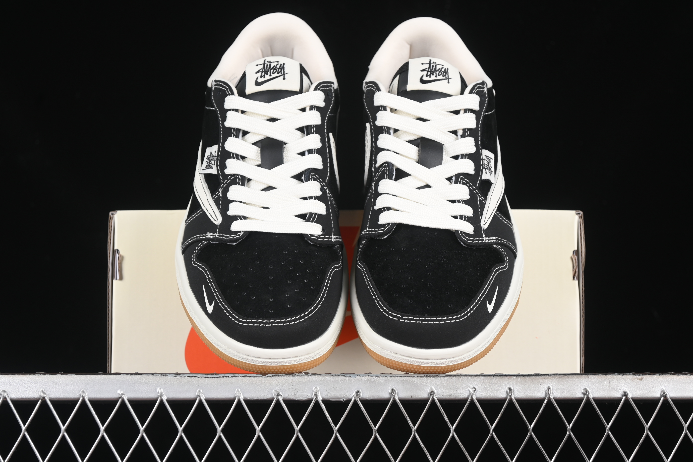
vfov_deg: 18.2
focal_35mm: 75
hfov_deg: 27.0
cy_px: 231
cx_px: 346
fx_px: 1444
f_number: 6.3
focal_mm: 50
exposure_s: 1/60
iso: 160
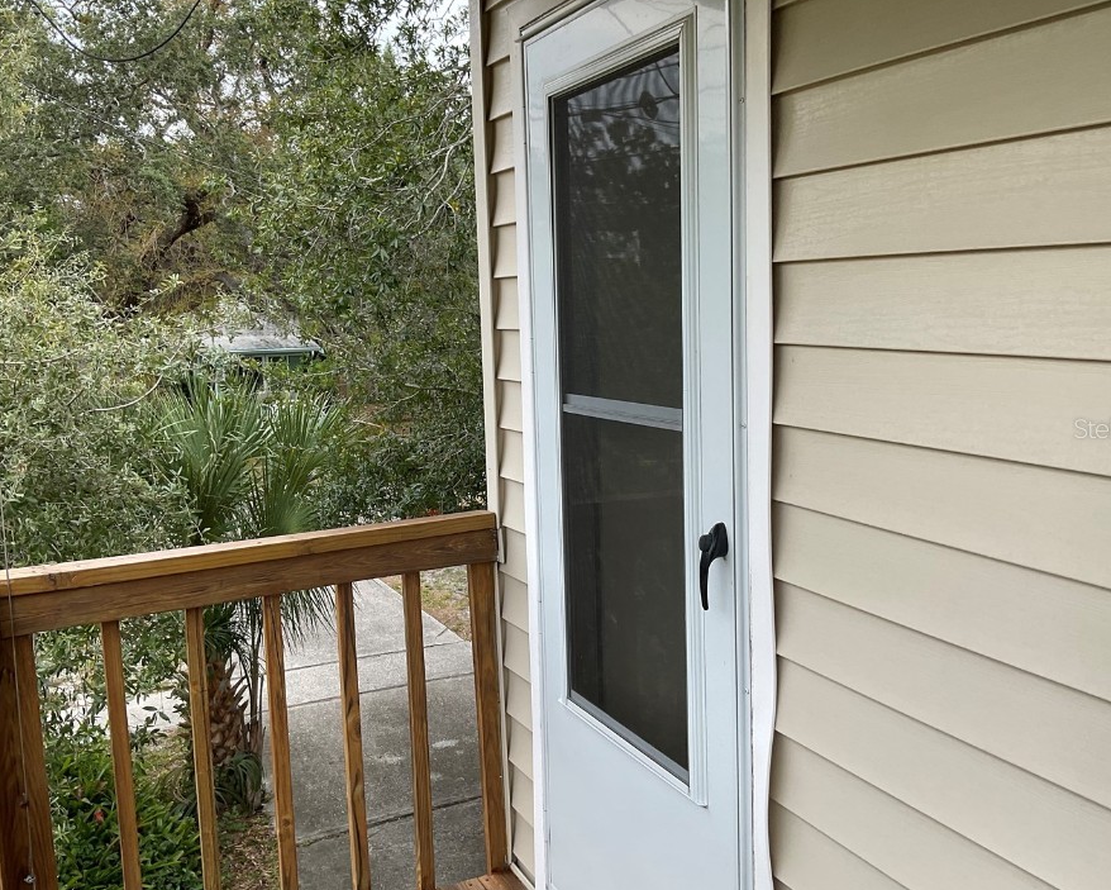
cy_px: 428
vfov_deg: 44.6
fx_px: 1085
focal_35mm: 33
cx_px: 545
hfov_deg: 54.2
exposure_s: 1/162
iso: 16
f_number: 1.8
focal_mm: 3
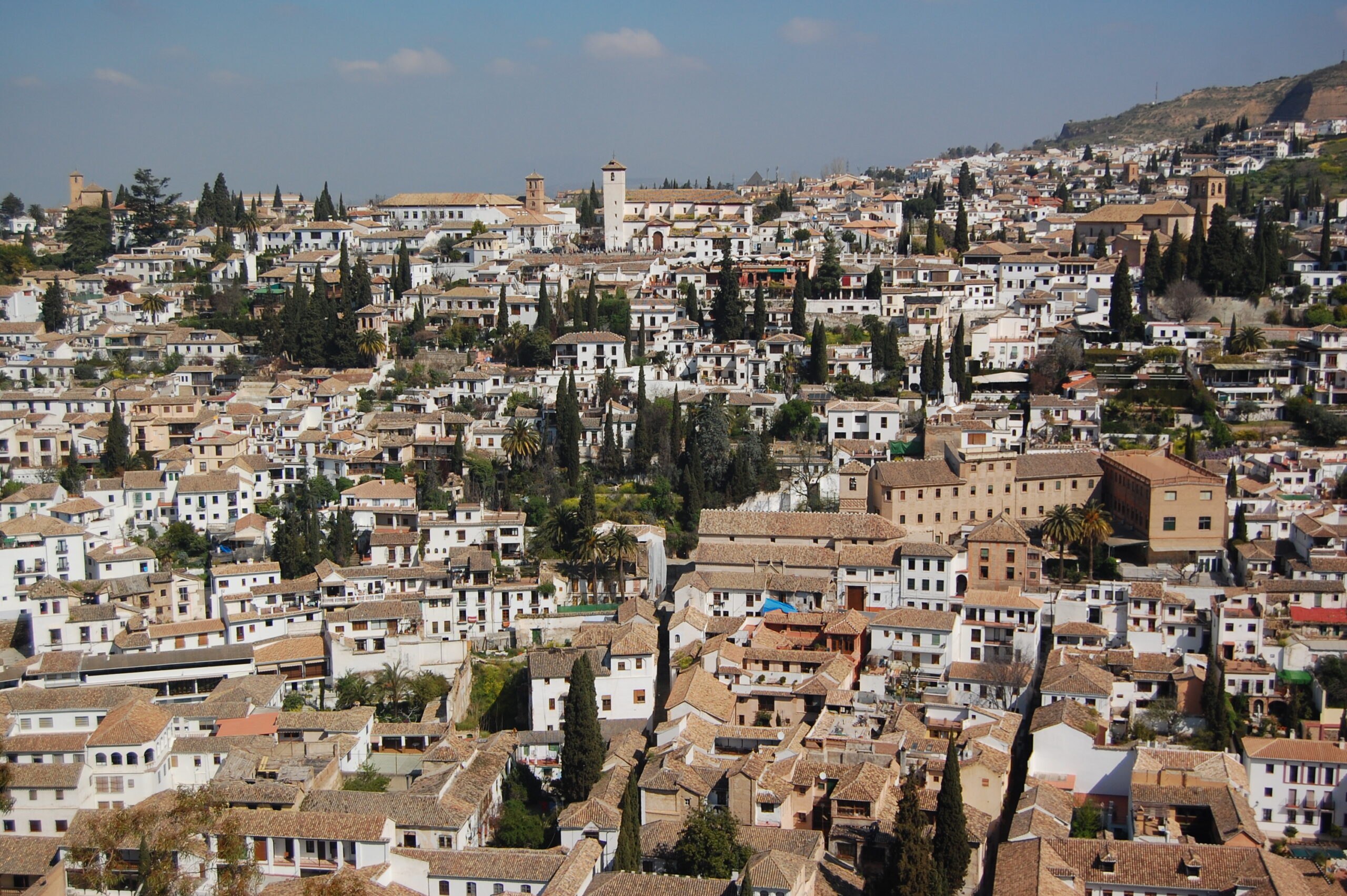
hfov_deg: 43.6
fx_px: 1682
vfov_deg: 29.8
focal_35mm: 45
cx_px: 674
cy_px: 448
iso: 200
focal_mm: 30
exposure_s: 1/2000
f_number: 5.6
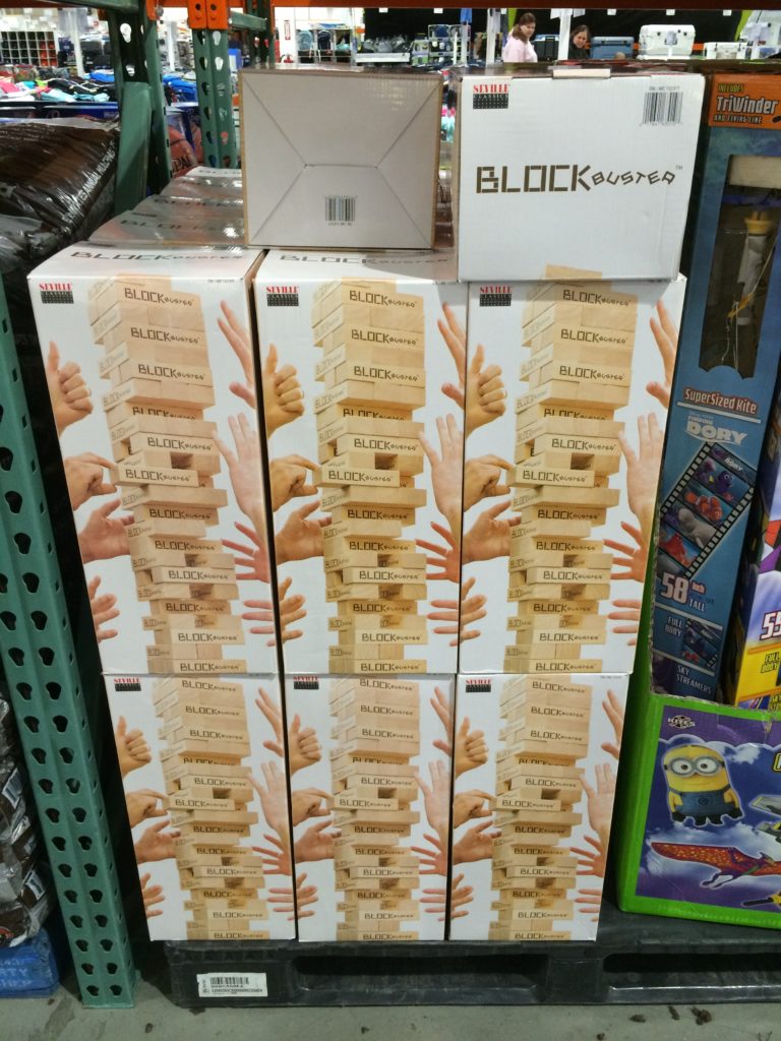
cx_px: 390
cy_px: 520
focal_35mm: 29
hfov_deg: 48.2
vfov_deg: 61.7
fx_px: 872
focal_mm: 4.15
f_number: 2.2
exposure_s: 1/30
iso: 160
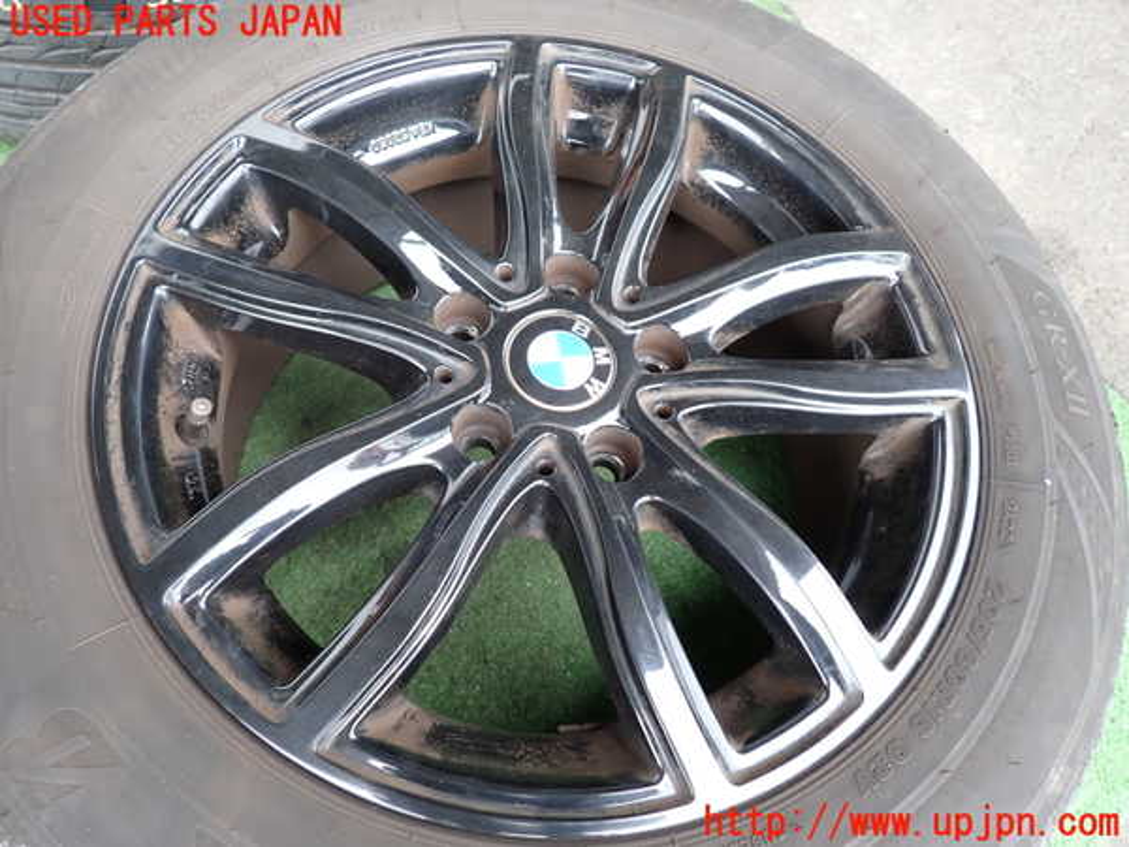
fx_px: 815
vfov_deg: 54.9
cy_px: 424
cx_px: 564
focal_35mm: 25
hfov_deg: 69.4
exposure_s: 1/80
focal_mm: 4.5
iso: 200
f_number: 2
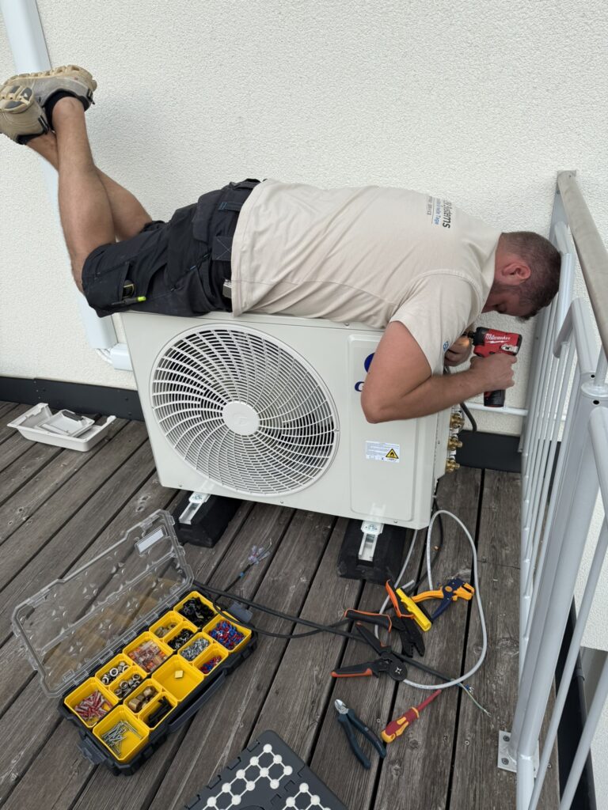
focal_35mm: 24
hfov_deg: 56.8
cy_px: 405
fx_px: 562
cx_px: 304
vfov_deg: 71.6
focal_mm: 6.76
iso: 80
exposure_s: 1/813
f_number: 1.78
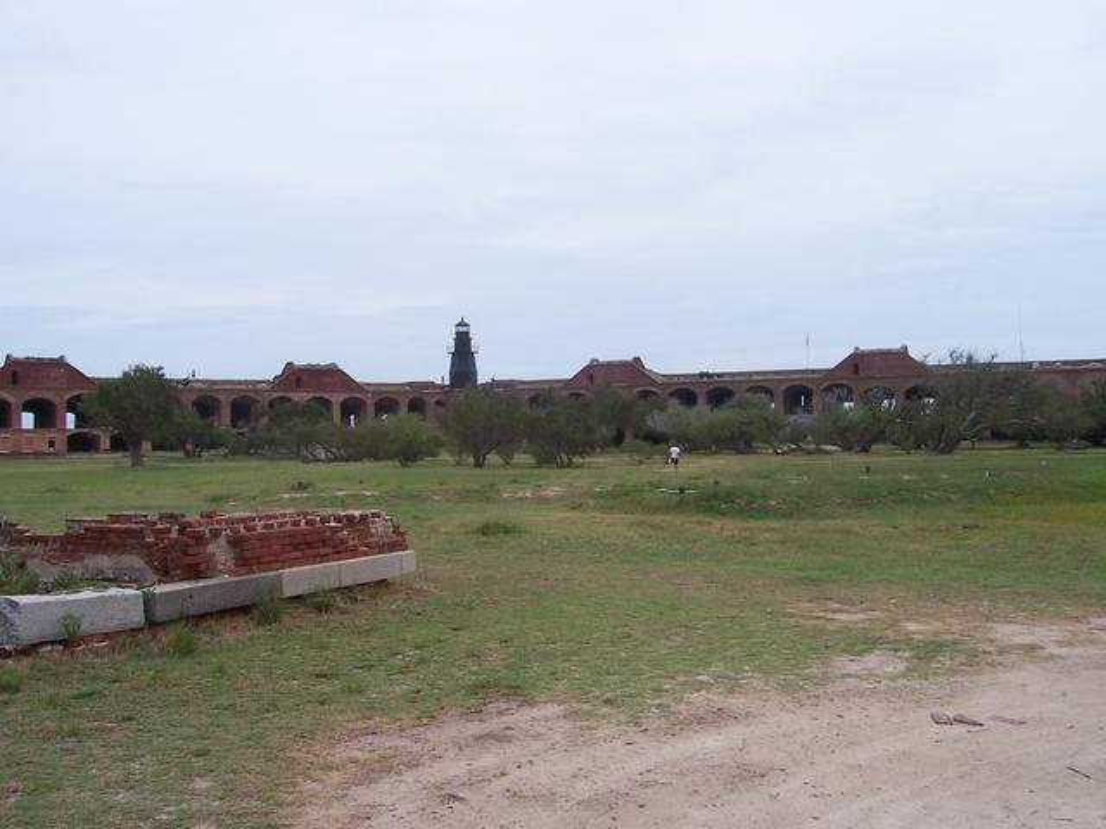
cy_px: 414
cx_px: 553
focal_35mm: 36
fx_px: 1150
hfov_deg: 51.4
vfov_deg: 39.7
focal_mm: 6
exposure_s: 1/750
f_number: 4.8
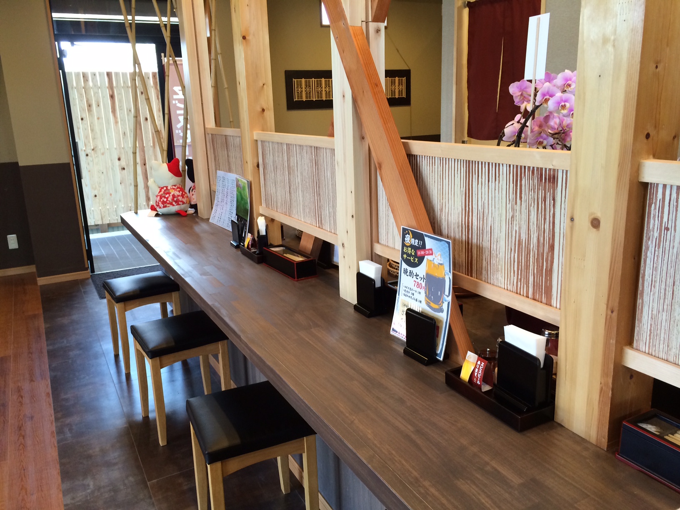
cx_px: 340
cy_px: 255
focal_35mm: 30
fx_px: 589
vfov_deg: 46.8
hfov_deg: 60.0
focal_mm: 4.12
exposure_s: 1/30
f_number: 2.2
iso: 50
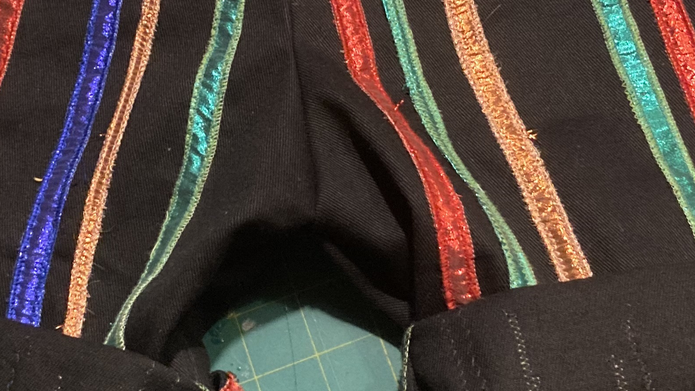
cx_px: 273
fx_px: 1437
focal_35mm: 78
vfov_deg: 15.4
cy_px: 64
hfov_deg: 27.1
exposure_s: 1/40
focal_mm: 3.99
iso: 400
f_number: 1.8
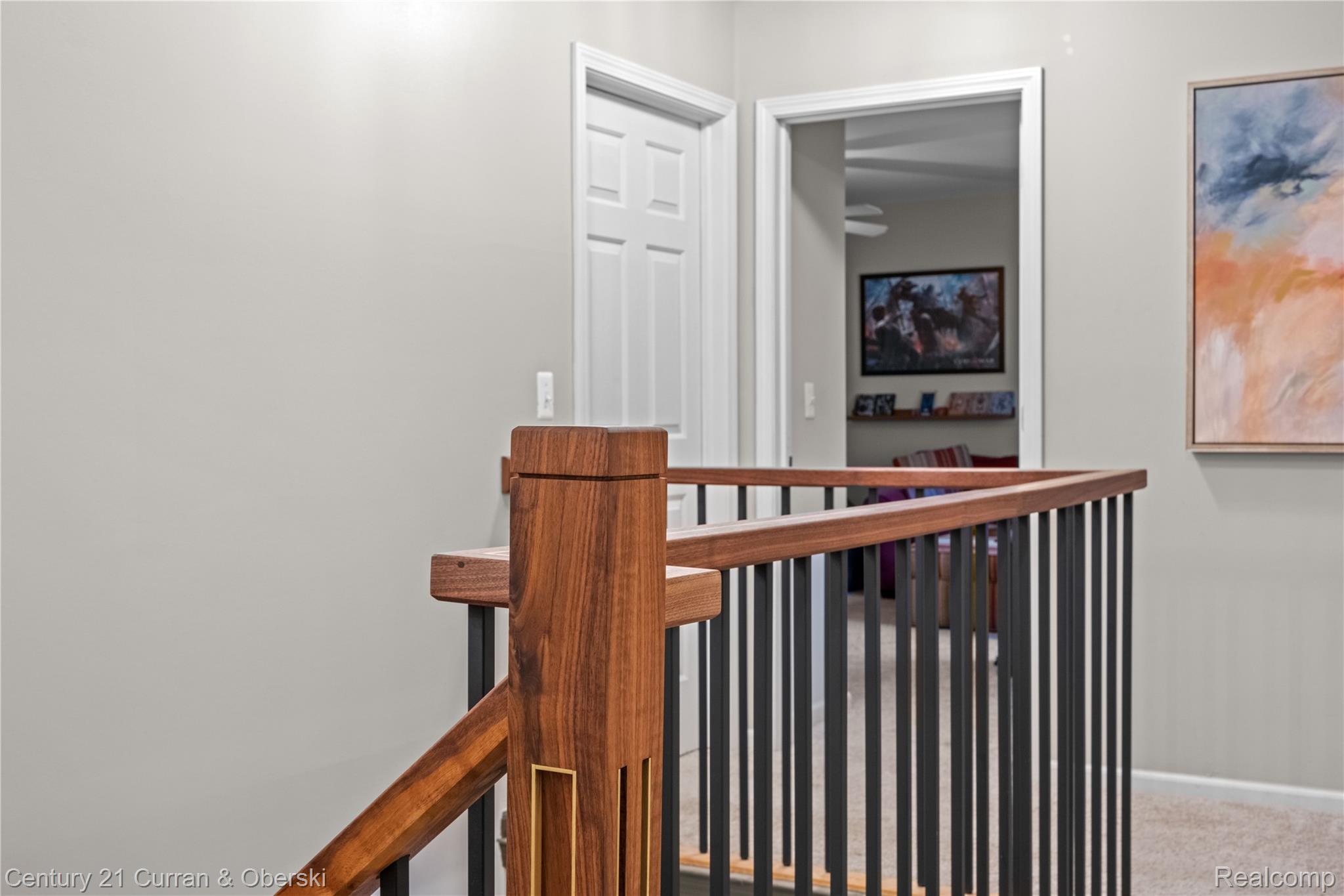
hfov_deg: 47.4
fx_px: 1530
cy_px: 448
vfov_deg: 32.6
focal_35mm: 41
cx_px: 672
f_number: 8
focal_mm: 27
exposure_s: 1/2
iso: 640
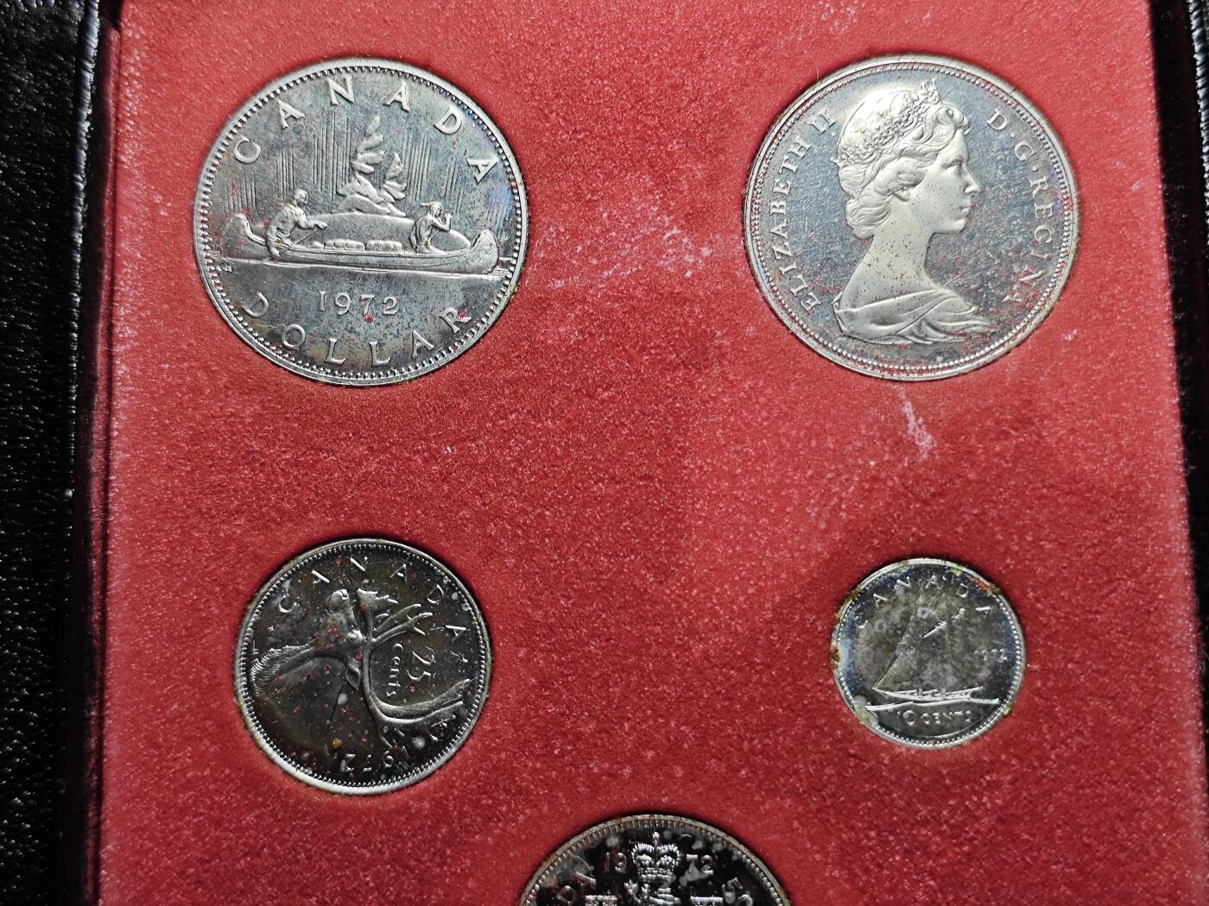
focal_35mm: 49
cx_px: 604
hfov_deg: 38.9
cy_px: 453
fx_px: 1711
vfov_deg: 29.7
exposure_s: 1/100
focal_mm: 5.84
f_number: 1.6
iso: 64
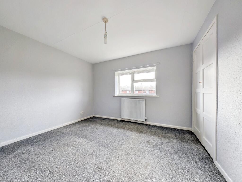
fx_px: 84
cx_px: 121
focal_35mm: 12
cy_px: 91
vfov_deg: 94.6
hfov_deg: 110.5
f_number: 1.9
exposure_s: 1/112
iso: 41
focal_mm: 2.2
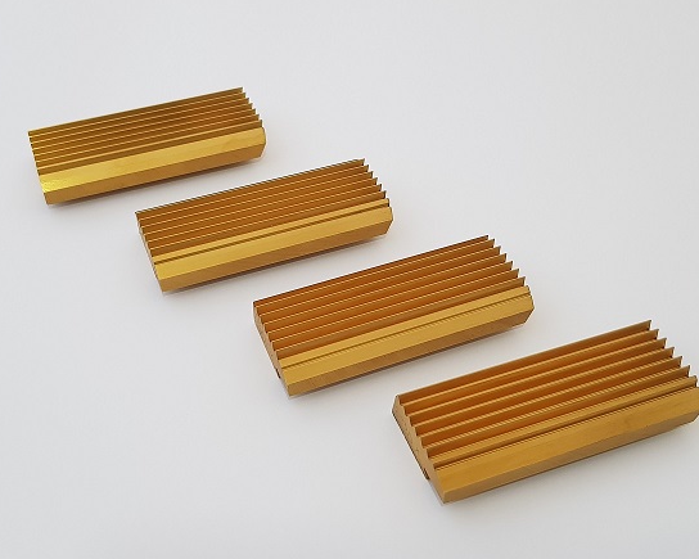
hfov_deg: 62.2
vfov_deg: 51.5
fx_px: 579
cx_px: 366
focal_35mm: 28
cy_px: 272
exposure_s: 1/50
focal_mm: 4.2
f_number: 1.7
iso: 64
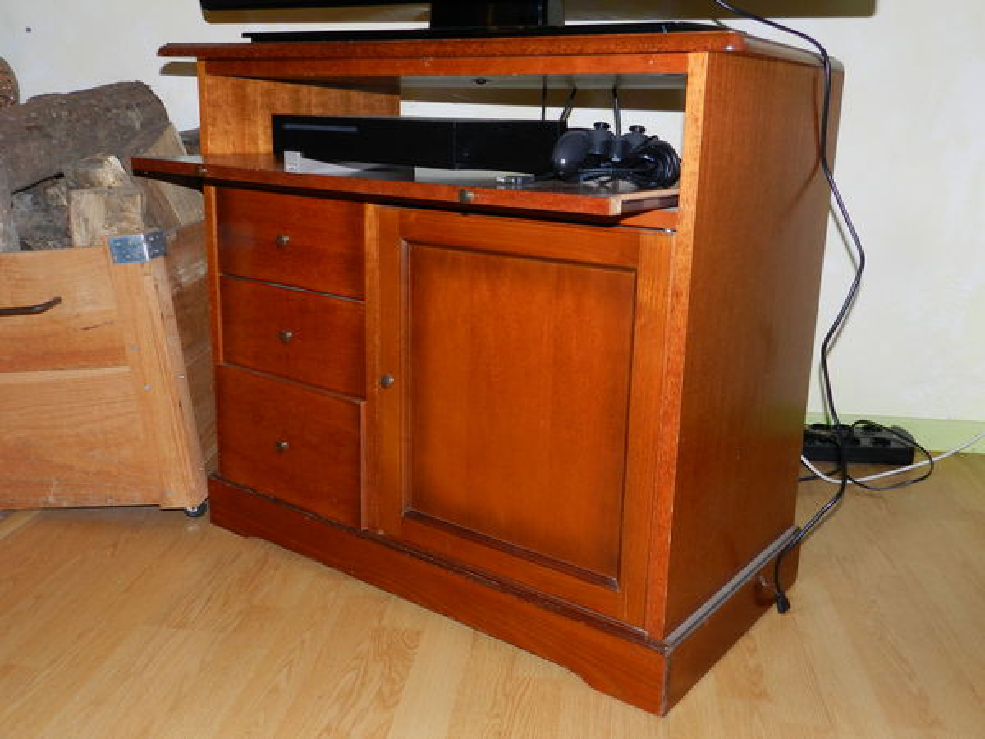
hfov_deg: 56.8
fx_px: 911
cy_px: 370
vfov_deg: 44.2
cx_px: 492
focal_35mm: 32
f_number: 3.7
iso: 200
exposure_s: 1/30
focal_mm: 5.6
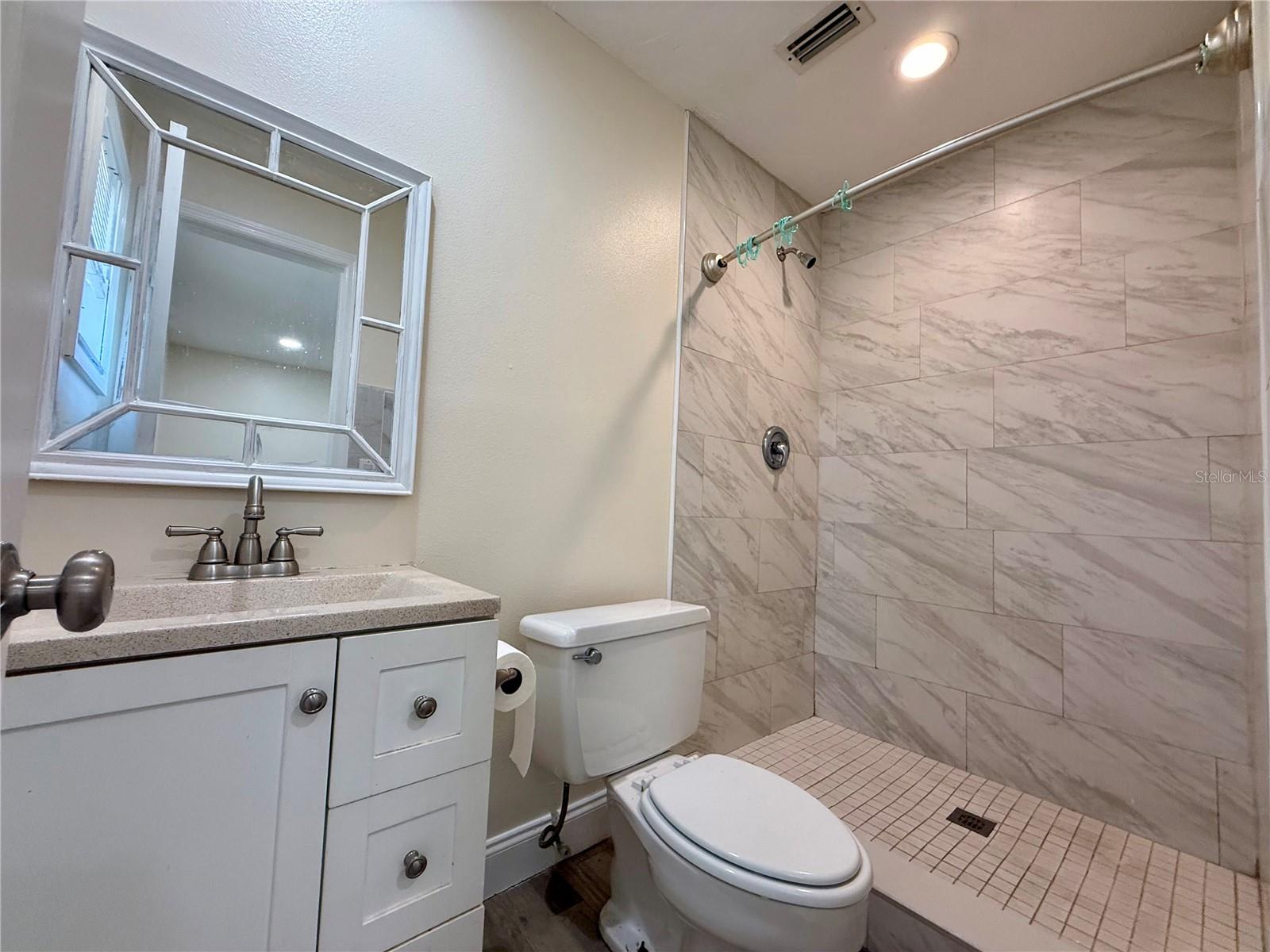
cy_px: 476
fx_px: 514
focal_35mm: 14
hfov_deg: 102.1
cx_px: 635
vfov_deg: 85.7
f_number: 2.2
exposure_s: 1/120
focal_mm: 2.22
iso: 160
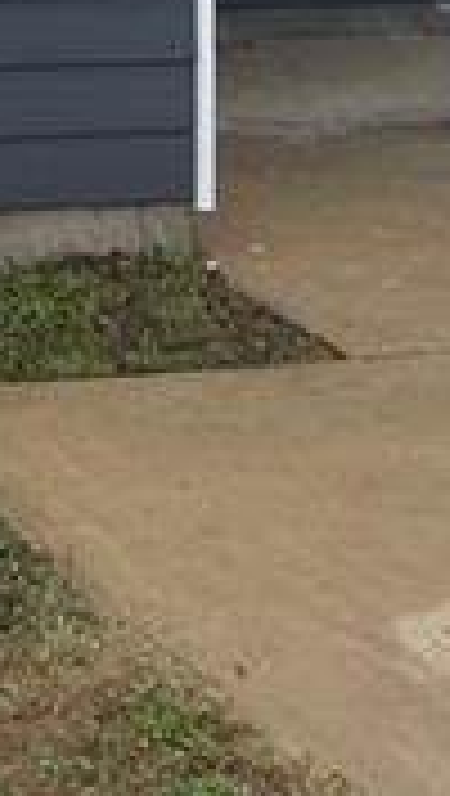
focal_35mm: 118
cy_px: -679
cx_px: -86
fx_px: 2495
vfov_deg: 15.4
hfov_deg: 10.2
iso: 32
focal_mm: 5.1
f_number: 1.6
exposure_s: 1/1403
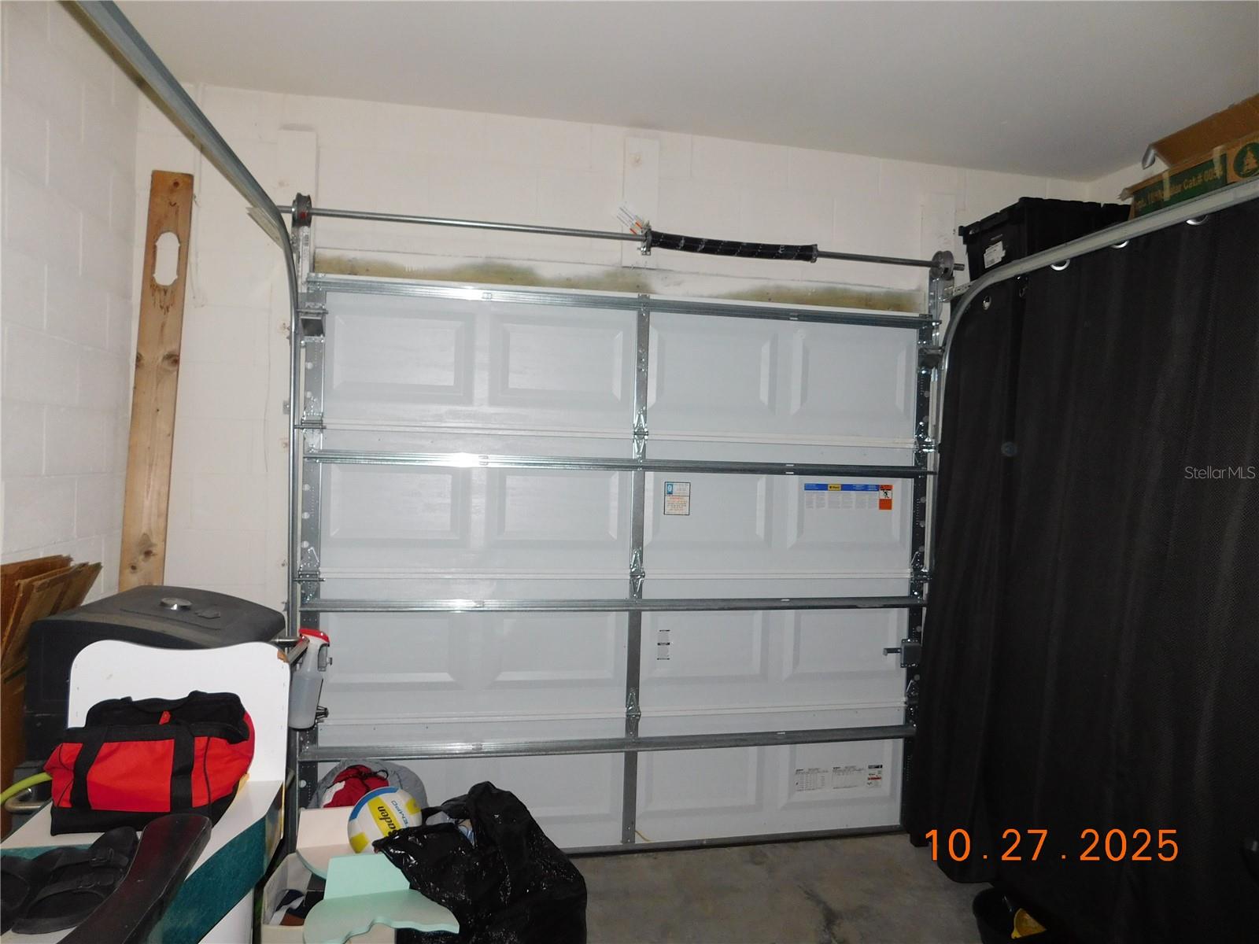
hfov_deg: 73.9
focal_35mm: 23
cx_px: 630
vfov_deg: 58.9
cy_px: 472
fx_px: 837
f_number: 3
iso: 200
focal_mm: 4
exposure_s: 1/30
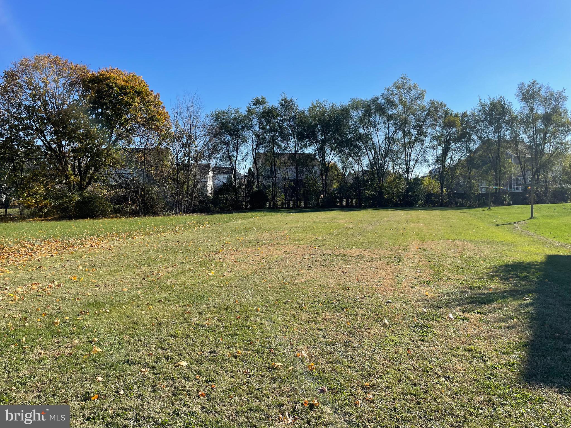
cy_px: 214
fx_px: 429
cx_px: 286
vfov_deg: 53.1
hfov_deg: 67.3
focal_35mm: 26
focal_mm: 4.2
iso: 32
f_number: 1.6
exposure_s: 1/2618
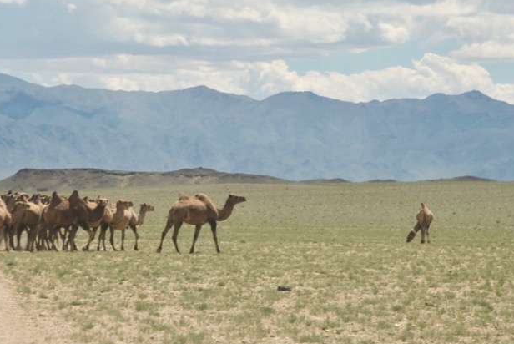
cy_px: 160
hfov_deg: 8.5
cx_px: 152
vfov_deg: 5.7
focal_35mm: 241
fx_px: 3444
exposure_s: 1/640
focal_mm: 110
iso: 200
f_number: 6.3
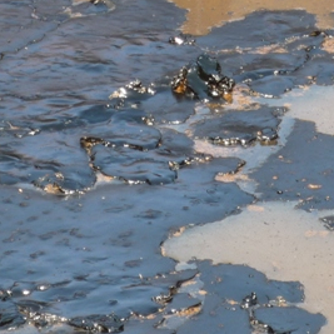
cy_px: 216
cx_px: 157
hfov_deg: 7.4
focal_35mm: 235
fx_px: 2565
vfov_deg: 7.4
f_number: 5.5
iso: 100
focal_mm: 16.4
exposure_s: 1/100
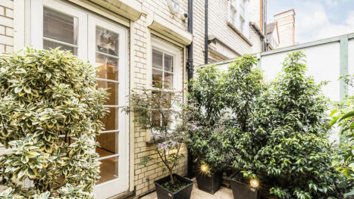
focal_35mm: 16
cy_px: 117
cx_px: 179
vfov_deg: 66.6
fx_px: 150
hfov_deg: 99.4
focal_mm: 15
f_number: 11
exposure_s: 1/30
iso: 640
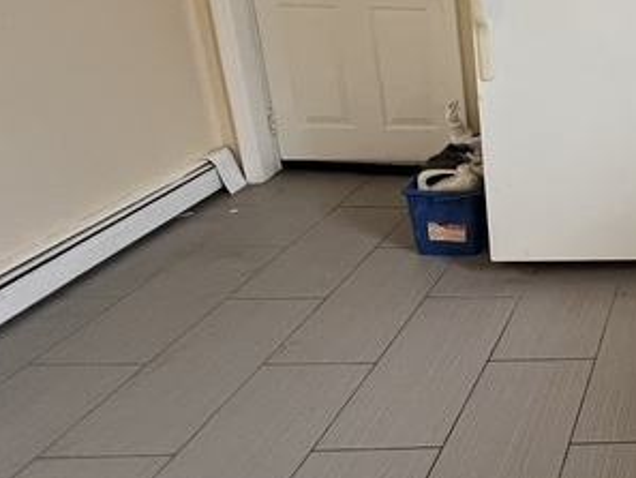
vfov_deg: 38.2
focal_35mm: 35
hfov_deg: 36.7
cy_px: 56
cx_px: 803
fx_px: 643
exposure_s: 1/65
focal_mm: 1.57
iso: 250
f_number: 1.8
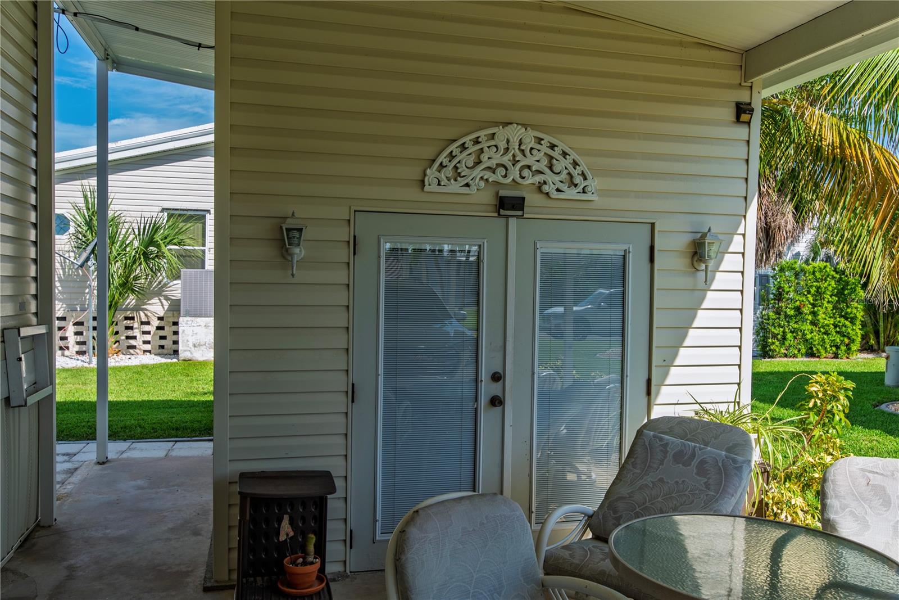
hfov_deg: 63.7
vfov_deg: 45.0
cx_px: 450
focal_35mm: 29
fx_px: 724
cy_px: 300
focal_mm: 29
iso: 100
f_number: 7.1
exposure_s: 1/200
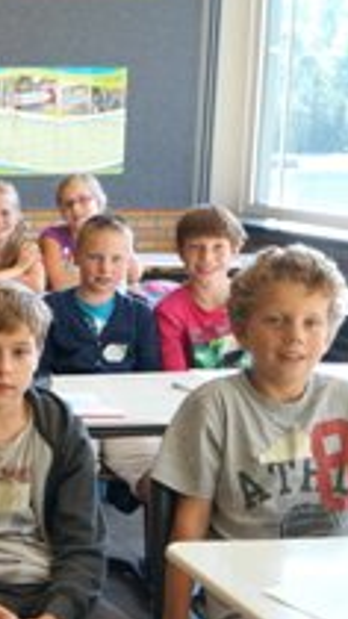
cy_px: 354
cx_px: -262
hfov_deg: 15.6
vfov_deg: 31.4
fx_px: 1100
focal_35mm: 67
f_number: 4
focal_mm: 20
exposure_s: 1/160
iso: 320
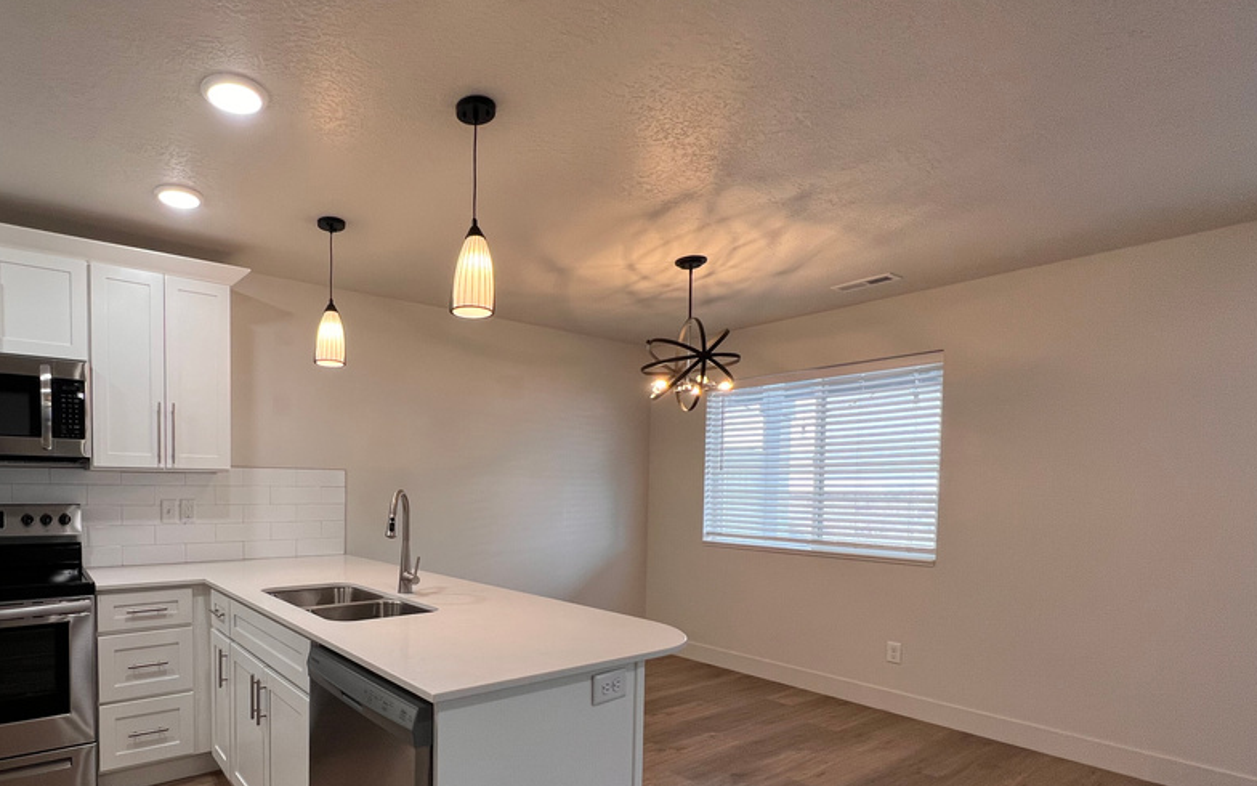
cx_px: 446
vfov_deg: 63.6
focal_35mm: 18
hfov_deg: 88.6
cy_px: 515
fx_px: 617
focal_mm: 1.57
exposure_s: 1/120
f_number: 1.8
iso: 100
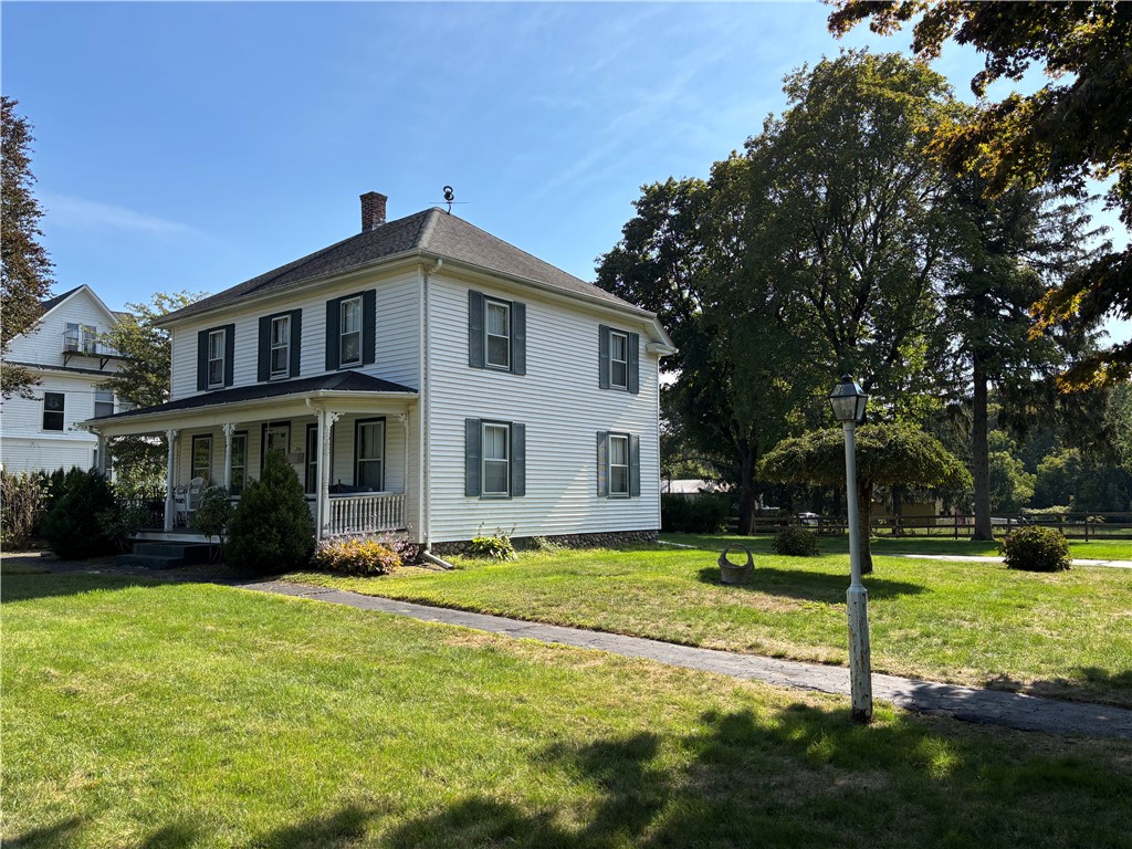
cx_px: 566
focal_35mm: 26
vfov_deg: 53.1
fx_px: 850
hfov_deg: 67.3
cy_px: 424
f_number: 1.6
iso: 50
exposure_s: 1/1949
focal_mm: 5.96
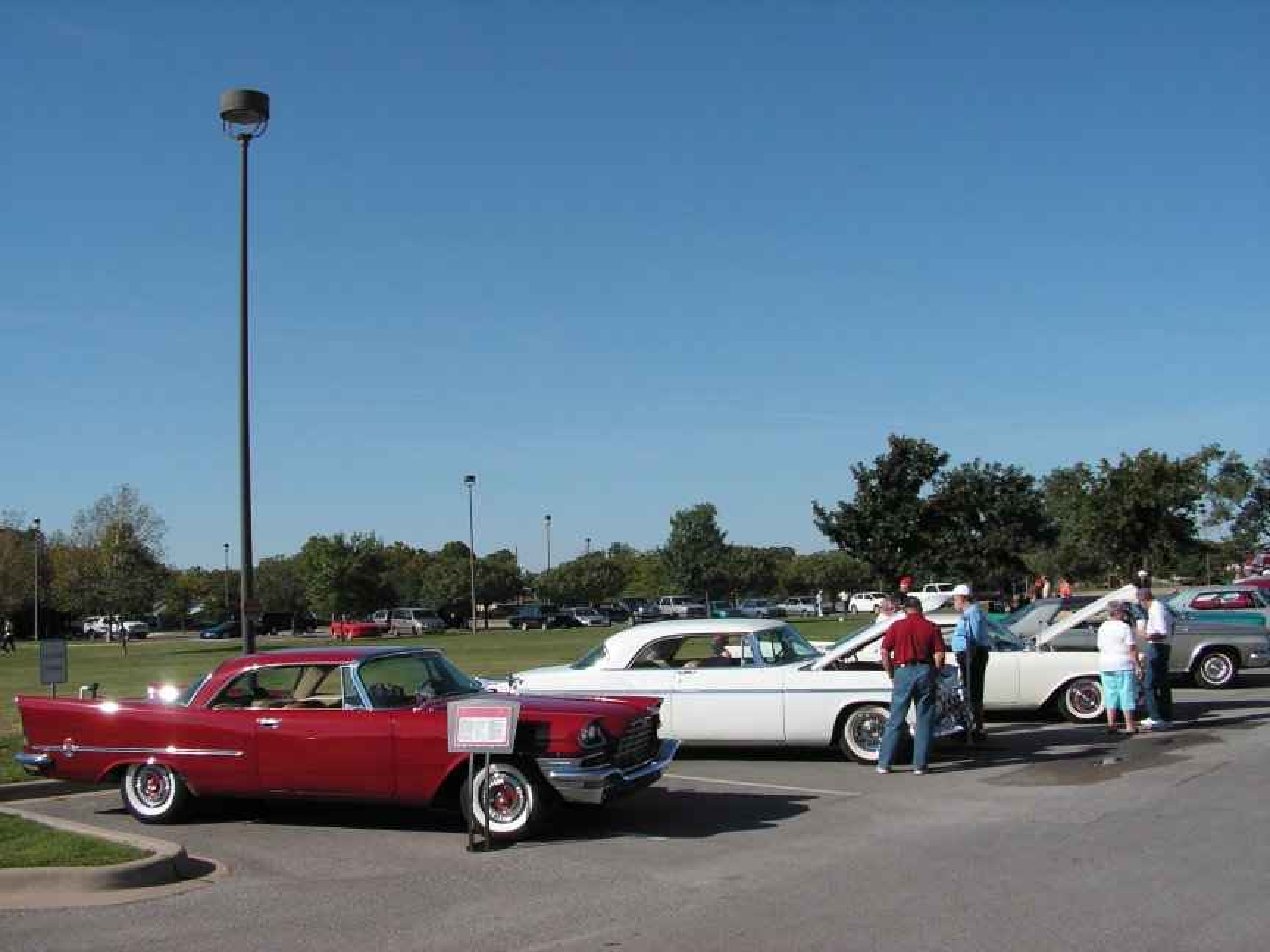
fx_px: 1321
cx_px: 635
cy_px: 476
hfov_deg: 51.4
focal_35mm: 36
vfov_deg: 39.7
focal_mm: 6
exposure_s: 1/640
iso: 50
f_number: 4.8
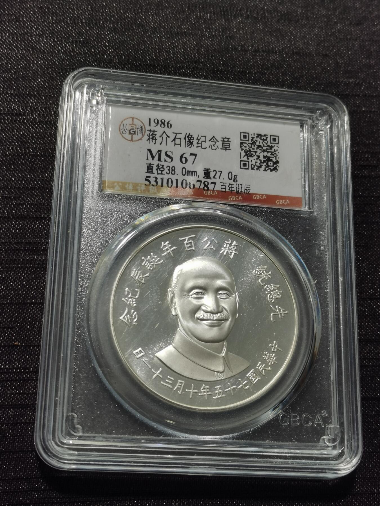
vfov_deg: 34.9
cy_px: 253
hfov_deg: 26.6
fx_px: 805
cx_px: 190
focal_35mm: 55
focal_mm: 5.58
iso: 50
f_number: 1.8
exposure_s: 1/123
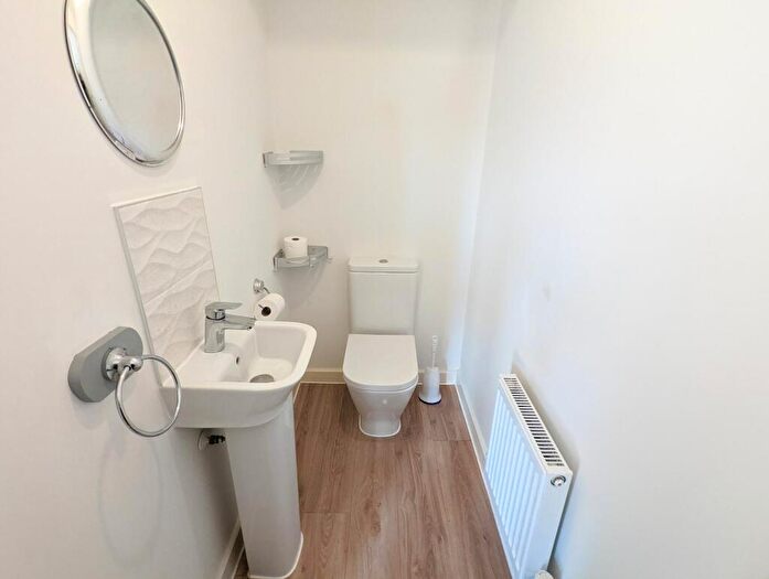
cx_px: 384
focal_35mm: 16
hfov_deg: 94.4
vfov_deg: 78.3
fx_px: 356
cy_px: 290
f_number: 2.2
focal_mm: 2.35
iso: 231
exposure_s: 1/100
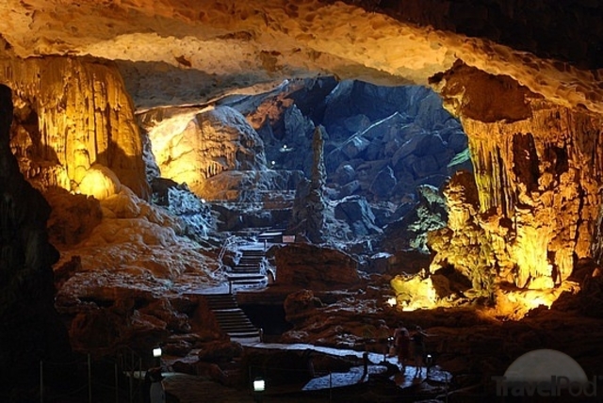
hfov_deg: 24.6
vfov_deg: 16.6
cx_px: 302
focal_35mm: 82
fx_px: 1383
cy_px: 202
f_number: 5.6
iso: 400
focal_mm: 55
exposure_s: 1/1.3
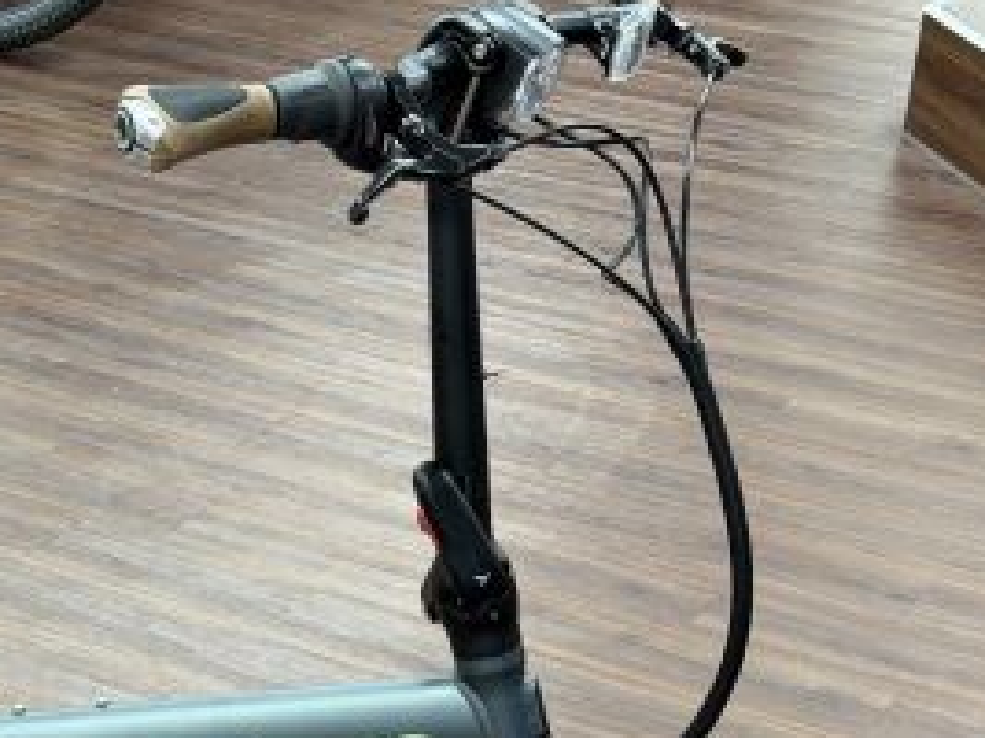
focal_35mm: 105
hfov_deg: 18.3
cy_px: 723
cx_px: 44
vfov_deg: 13.9
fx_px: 2986
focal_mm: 6.76
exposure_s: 1/50
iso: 160
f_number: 1.78
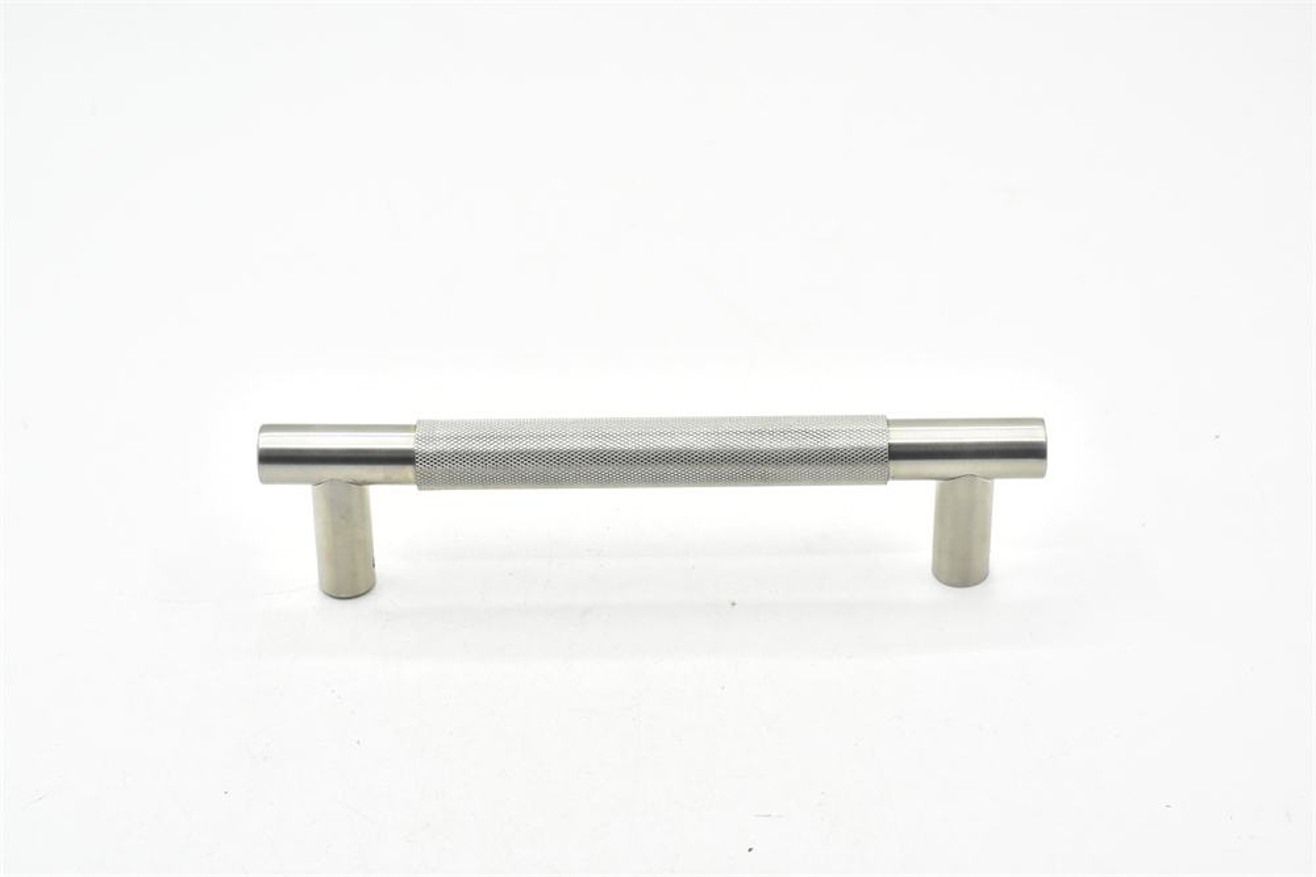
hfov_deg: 27.0
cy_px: 438
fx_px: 2741
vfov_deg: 18.2
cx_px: 658
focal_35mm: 75
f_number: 4.5
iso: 1600
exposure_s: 1/400
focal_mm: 50
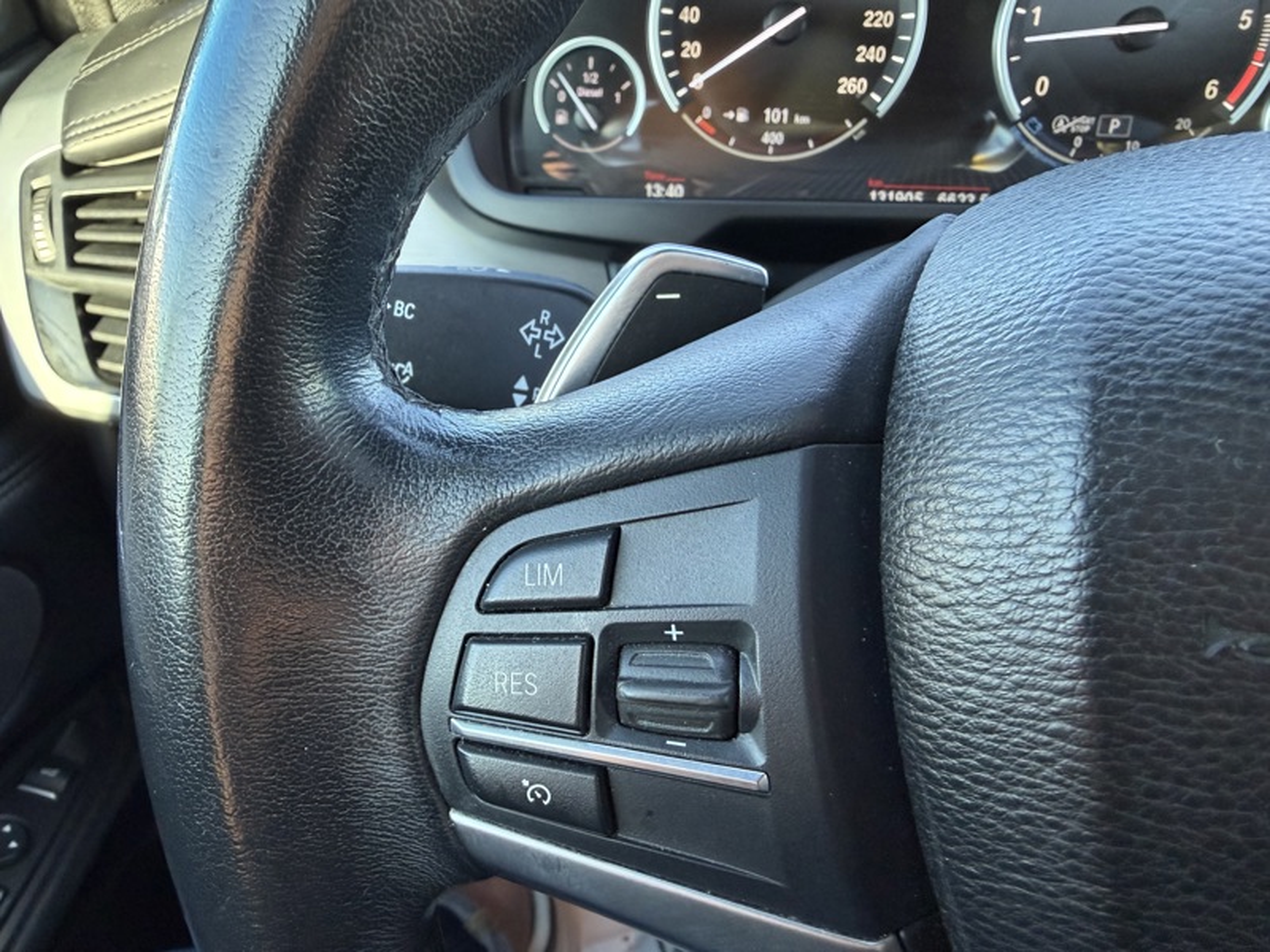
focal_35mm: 24
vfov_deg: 56.8
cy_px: 476
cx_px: 635
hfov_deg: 71.6
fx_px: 881
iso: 320
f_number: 2.2
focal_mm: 2.22
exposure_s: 1/121
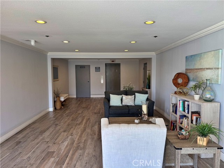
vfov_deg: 56.8
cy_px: 84
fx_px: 155
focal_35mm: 24
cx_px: 112
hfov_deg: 71.6
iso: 80
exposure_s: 1/120
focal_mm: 6.76
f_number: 1.78
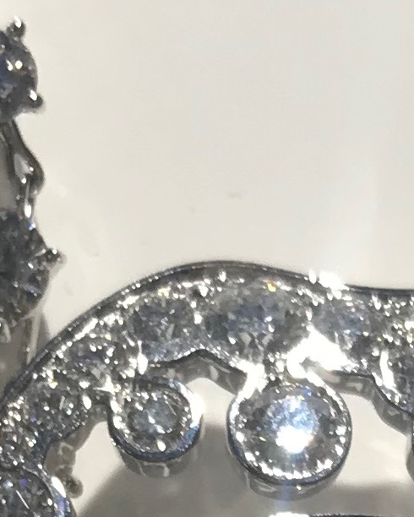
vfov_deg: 10.0
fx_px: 2756
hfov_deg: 8.6
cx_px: 366
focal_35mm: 180
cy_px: 1020
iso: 20
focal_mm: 3.99
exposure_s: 1/89
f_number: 1.8
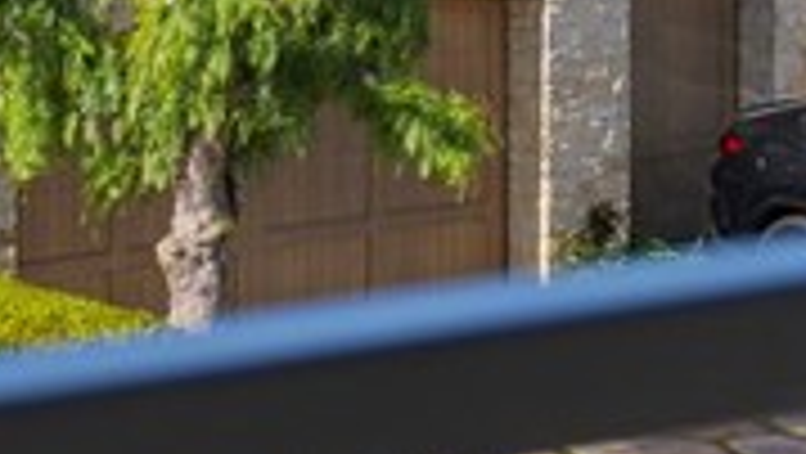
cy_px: -683
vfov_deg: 3.3
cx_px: -1013
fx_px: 7678
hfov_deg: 5.8
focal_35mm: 359
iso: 100
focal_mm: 60
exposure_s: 1/320
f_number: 8
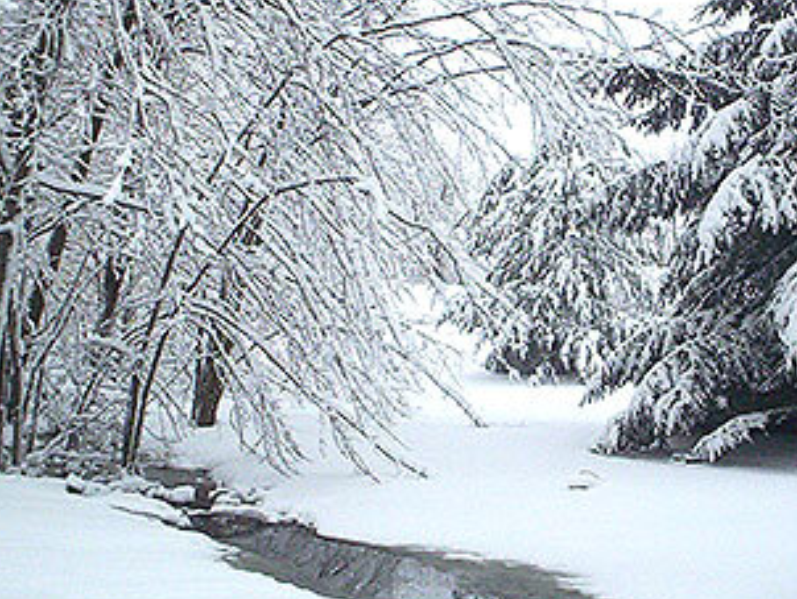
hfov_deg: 30.4
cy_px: 268
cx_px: 554
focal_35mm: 63
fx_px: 1452
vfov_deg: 23.3
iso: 100
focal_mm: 4.99
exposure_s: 1/584
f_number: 4.5
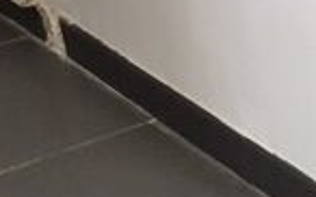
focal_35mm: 135
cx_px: 496
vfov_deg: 9.1
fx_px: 1162
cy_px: 385
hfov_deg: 14.3
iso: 40
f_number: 2.2
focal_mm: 4.15
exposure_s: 1/17
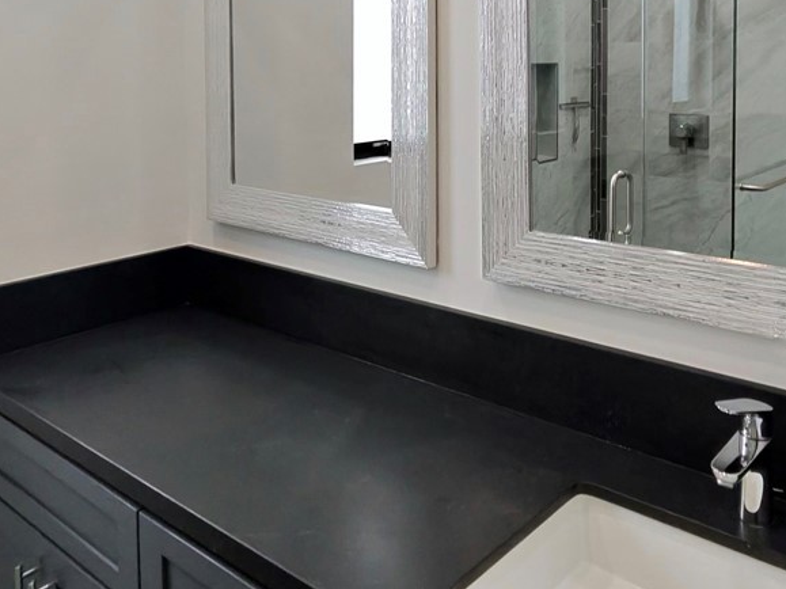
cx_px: 448
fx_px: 522
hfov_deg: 73.5
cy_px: 91
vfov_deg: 53.5
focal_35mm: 23
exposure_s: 1/120
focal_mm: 2.24
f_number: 2.2
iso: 230
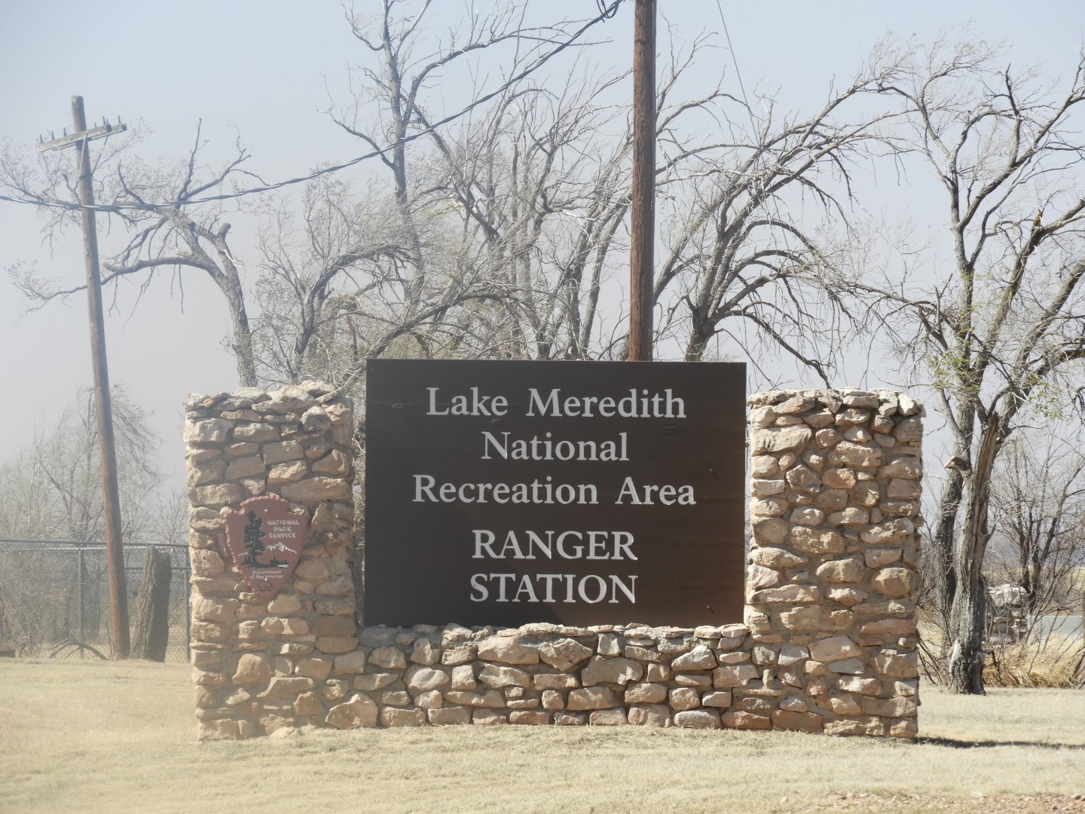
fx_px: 10343
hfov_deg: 6.0
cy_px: 407
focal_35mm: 330
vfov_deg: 4.5
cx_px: 542
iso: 100
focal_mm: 59.1
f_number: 5.5
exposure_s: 1/400
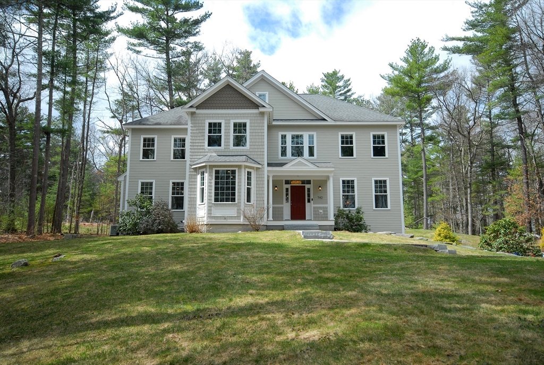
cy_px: 182
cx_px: 272
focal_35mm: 30
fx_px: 454
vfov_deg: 43.7
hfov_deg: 61.9
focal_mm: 20
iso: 200
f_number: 8
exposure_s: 1/200
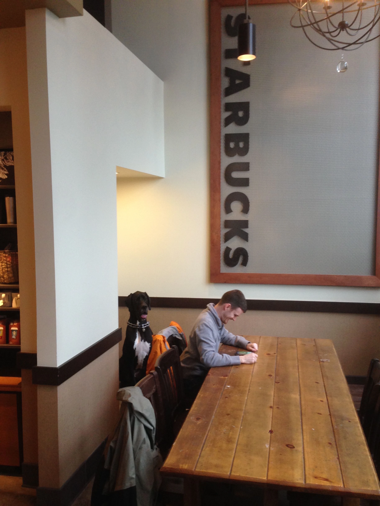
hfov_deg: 42.9
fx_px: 483
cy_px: 253
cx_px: 190
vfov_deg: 55.4
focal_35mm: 33
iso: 100
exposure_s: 1/20
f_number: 2.4
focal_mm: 4.12
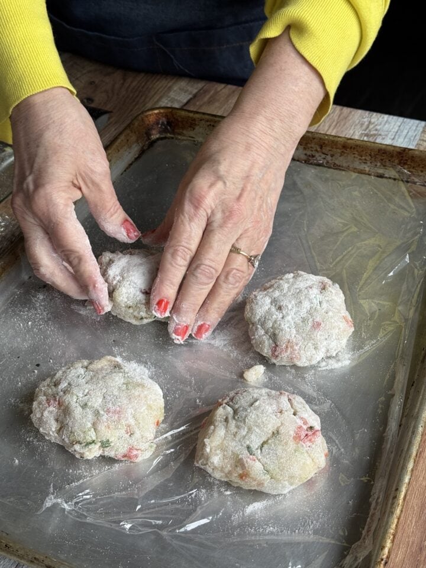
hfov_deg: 30.3
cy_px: 284
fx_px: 788
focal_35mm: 48
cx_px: 213
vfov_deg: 39.7
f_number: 1.78
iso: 64
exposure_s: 1/477
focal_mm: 6.76
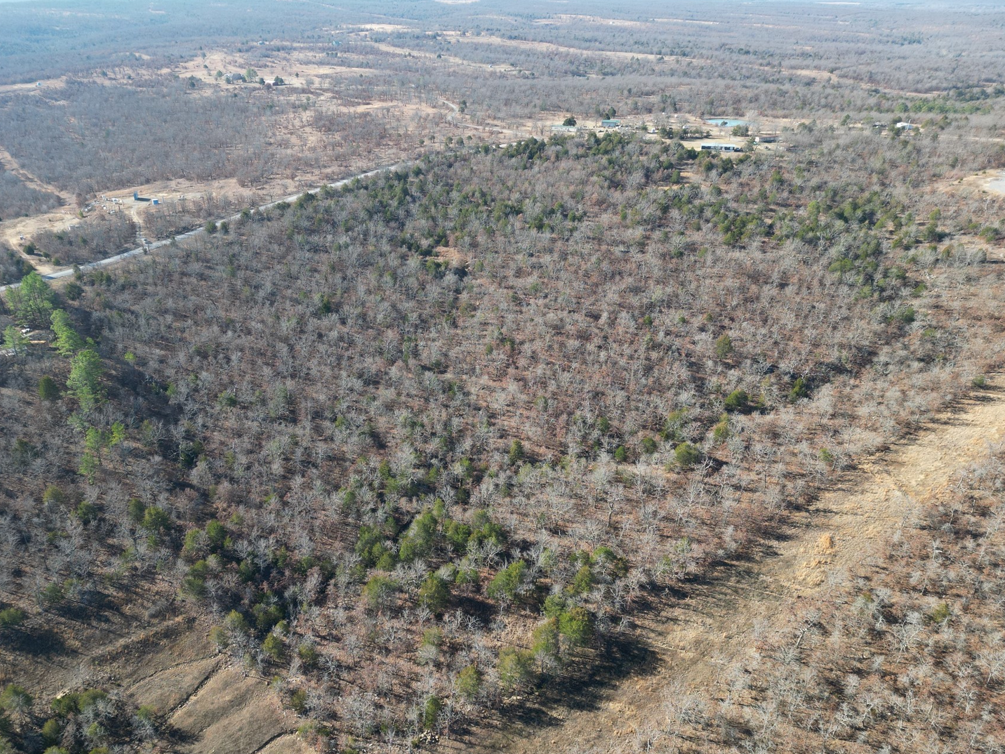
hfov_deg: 65.1
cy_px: 398
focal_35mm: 27
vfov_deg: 51.3
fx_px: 784
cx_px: 445
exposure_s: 1/800
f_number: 1.7
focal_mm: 6.72
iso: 130
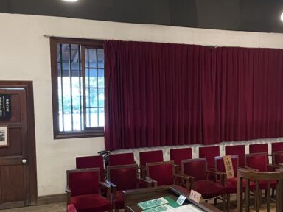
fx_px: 425
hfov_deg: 35.7
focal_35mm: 52
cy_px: 124
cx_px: 222
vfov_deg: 28.0
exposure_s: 1/40
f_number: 1.6
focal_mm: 4.2
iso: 400
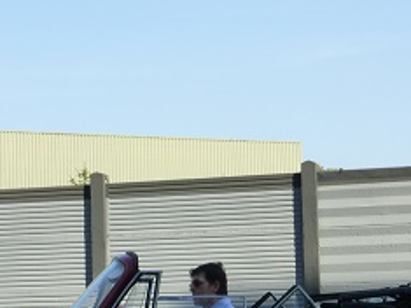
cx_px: 208
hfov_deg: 17.1
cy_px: 262
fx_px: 1365
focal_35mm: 115
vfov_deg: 12.8
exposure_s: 1/400
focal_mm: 9.7
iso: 160
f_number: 4.6
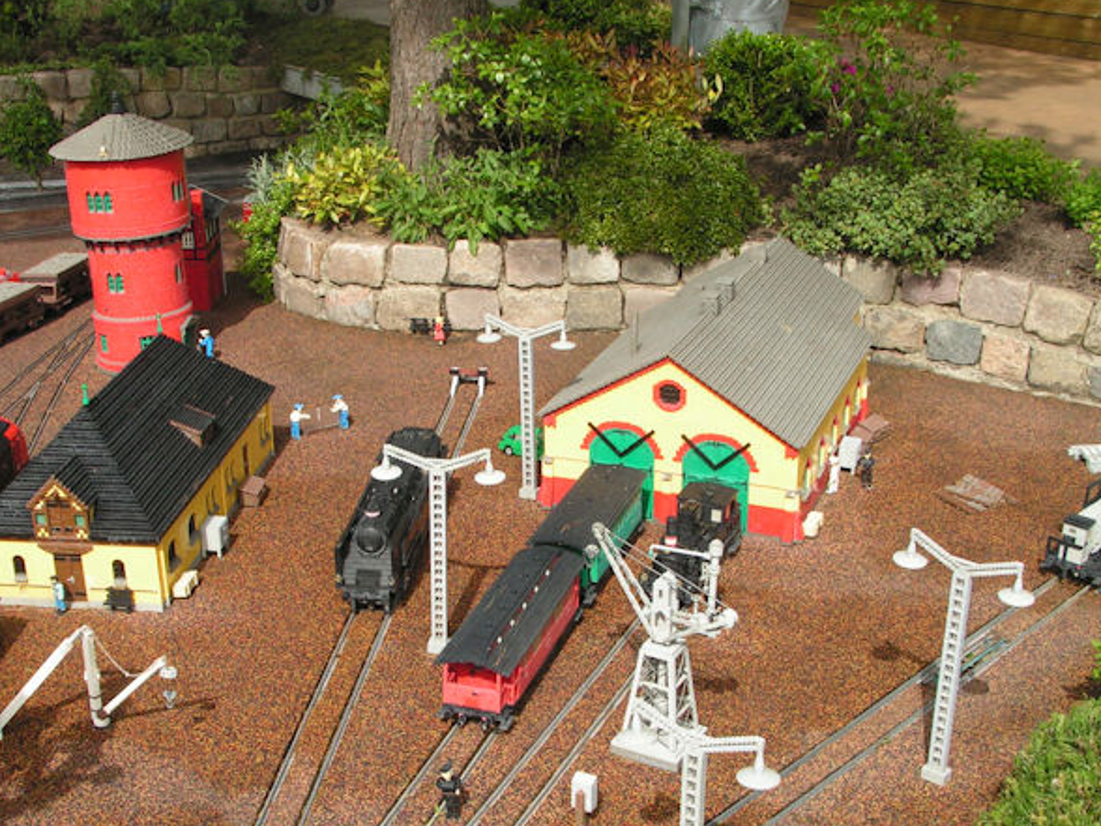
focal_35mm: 51
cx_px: 532
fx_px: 1622
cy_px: 469
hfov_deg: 37.5
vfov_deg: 28.5
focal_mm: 7.4
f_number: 5.6
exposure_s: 1/160
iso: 50
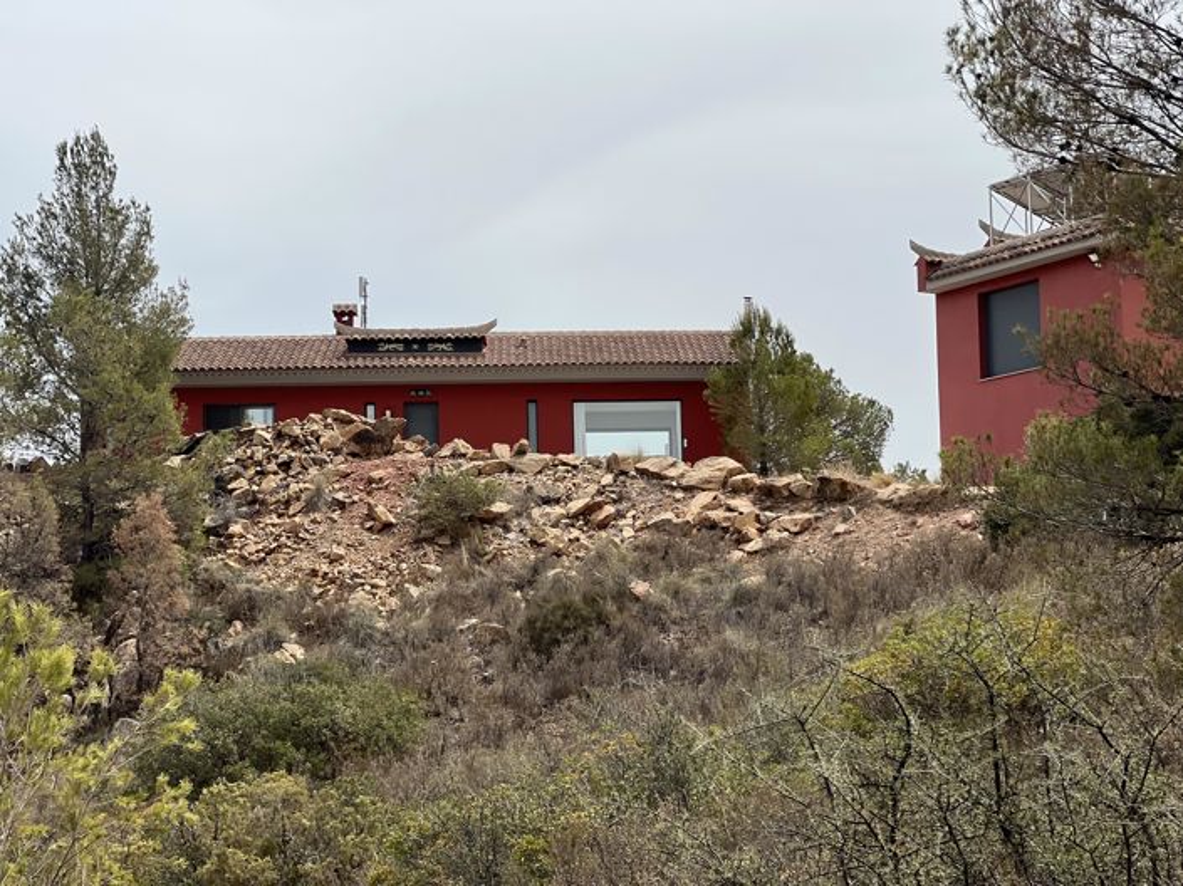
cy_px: 443
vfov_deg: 19.1
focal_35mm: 77
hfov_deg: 25.3
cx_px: 592
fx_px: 2630
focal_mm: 9
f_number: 2.8
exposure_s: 1/1043
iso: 32
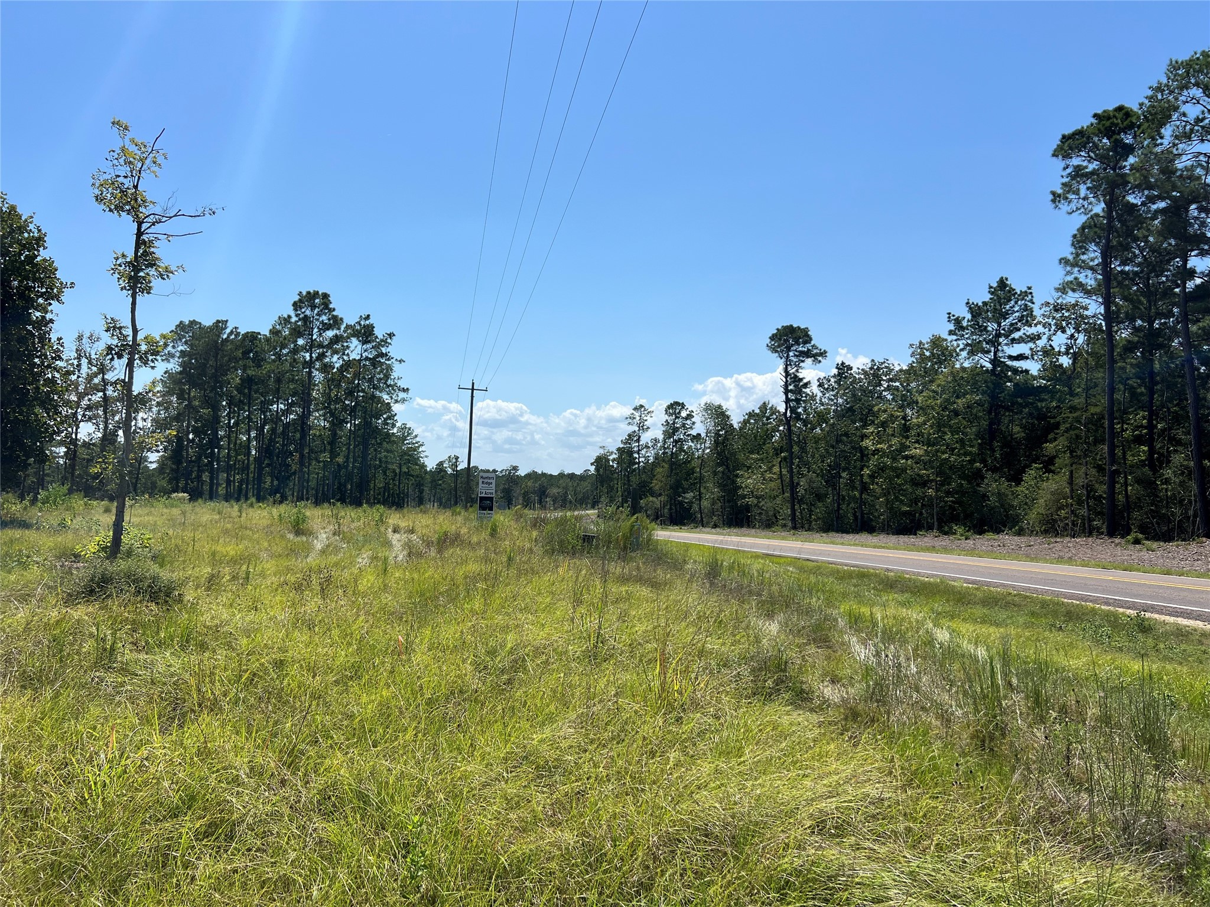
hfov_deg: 67.3
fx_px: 909
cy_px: 454
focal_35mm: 26
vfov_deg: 53.1
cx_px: 605
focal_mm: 5.7
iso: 50
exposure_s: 1/6579
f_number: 1.5
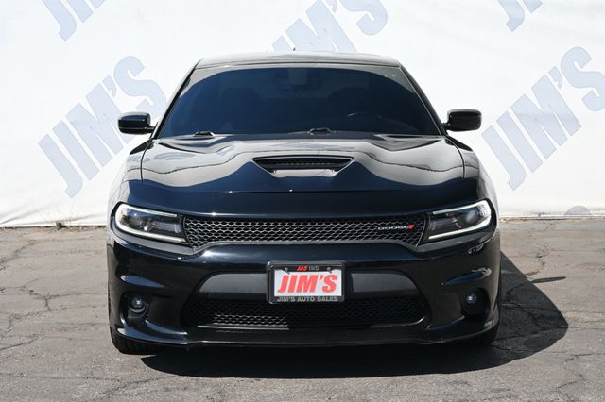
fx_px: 1184
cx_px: 302
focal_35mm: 70
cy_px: 201
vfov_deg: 19.3
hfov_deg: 28.7
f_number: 6
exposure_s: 1/250
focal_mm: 47
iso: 160
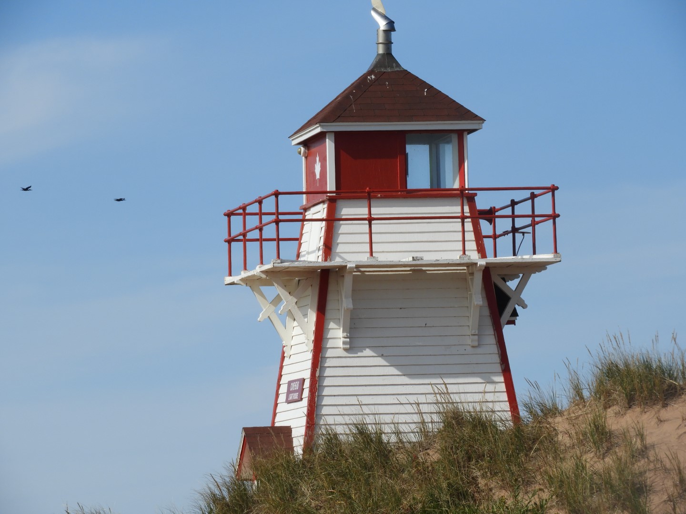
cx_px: 343
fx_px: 5945
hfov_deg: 6.6
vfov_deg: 5.0
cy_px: 257
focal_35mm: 300
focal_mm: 53.7
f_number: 5.5
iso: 100
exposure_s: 1/800
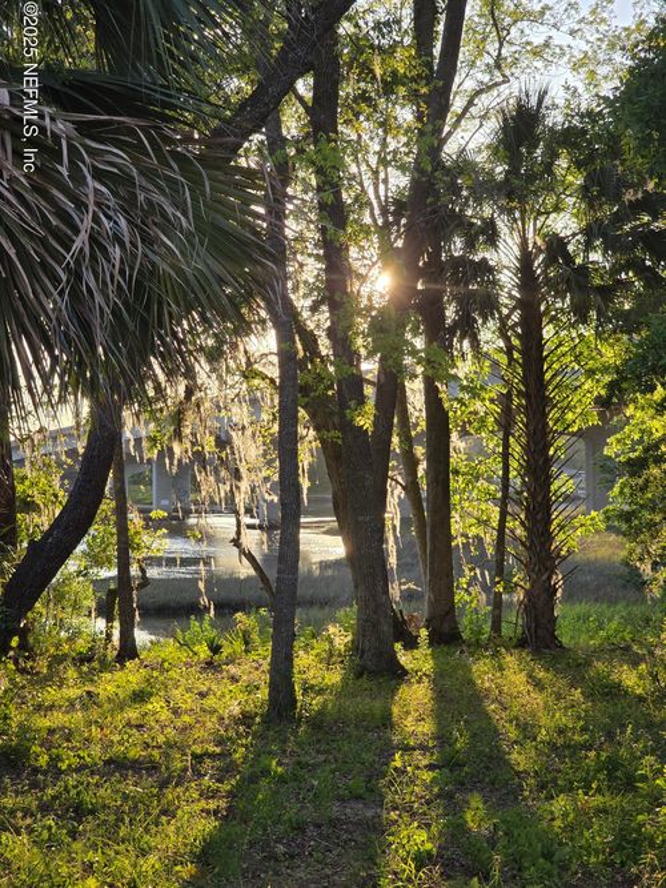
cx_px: 333
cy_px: 444
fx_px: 1771
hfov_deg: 21.3
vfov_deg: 28.2
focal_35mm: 69
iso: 50
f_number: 2.4
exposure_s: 1/536
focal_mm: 7.9
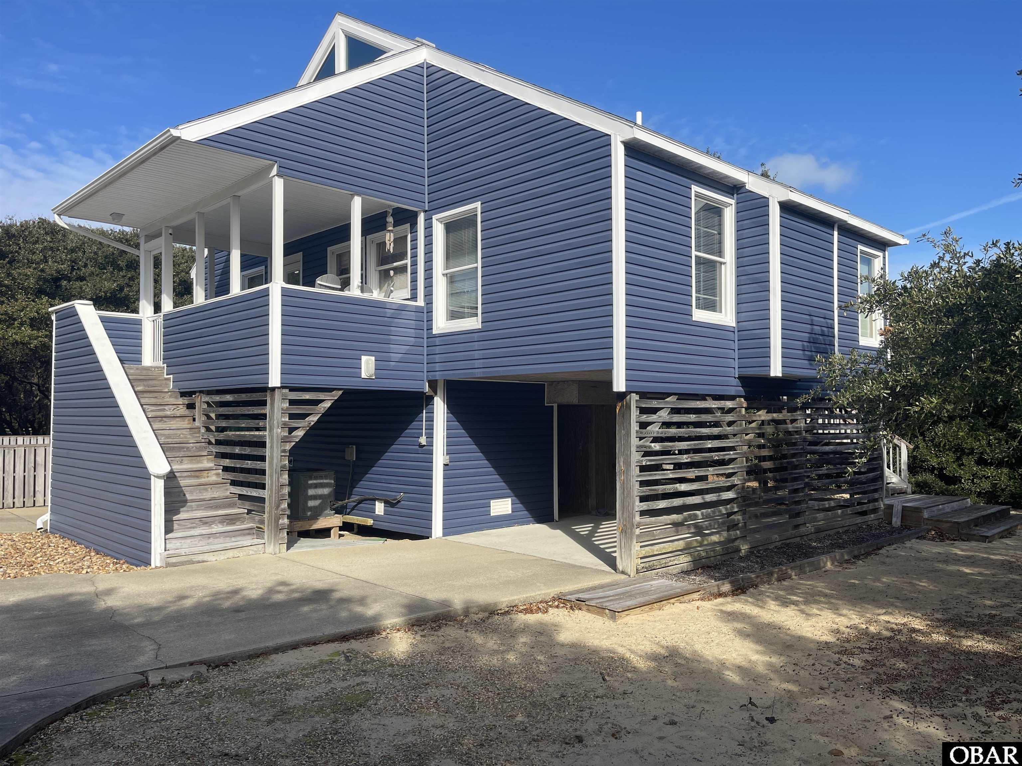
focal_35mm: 25
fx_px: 738
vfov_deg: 54.9
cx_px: 511
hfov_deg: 69.4
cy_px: 383
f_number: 1.6
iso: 32
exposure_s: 1/2717
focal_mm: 5.1
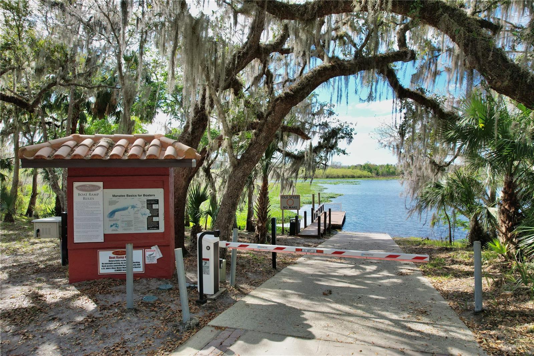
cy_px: 178
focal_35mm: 22
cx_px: 267
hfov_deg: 78.6
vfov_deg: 57.2
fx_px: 326
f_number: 2.8
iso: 200
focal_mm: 8.38
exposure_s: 1/1600
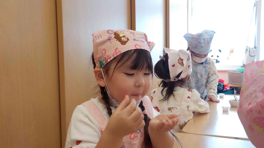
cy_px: 79
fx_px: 231
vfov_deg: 35.6
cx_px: 131
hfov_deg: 59.5
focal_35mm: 33
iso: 125
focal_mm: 4.1
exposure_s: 1/80
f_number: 3.3
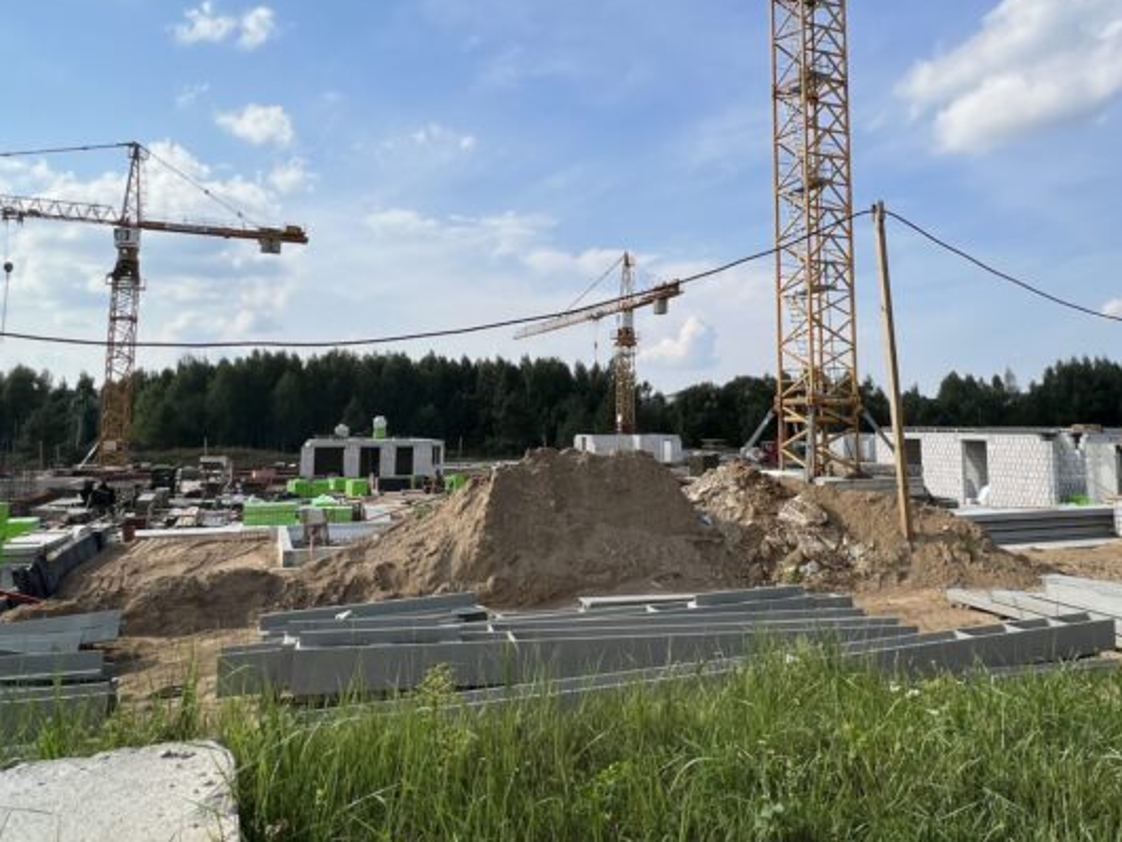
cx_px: 620
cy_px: 323
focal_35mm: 25
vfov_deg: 54.3
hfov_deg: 69.2
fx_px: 810
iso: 32
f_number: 1.8
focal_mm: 1.57
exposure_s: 1/2660
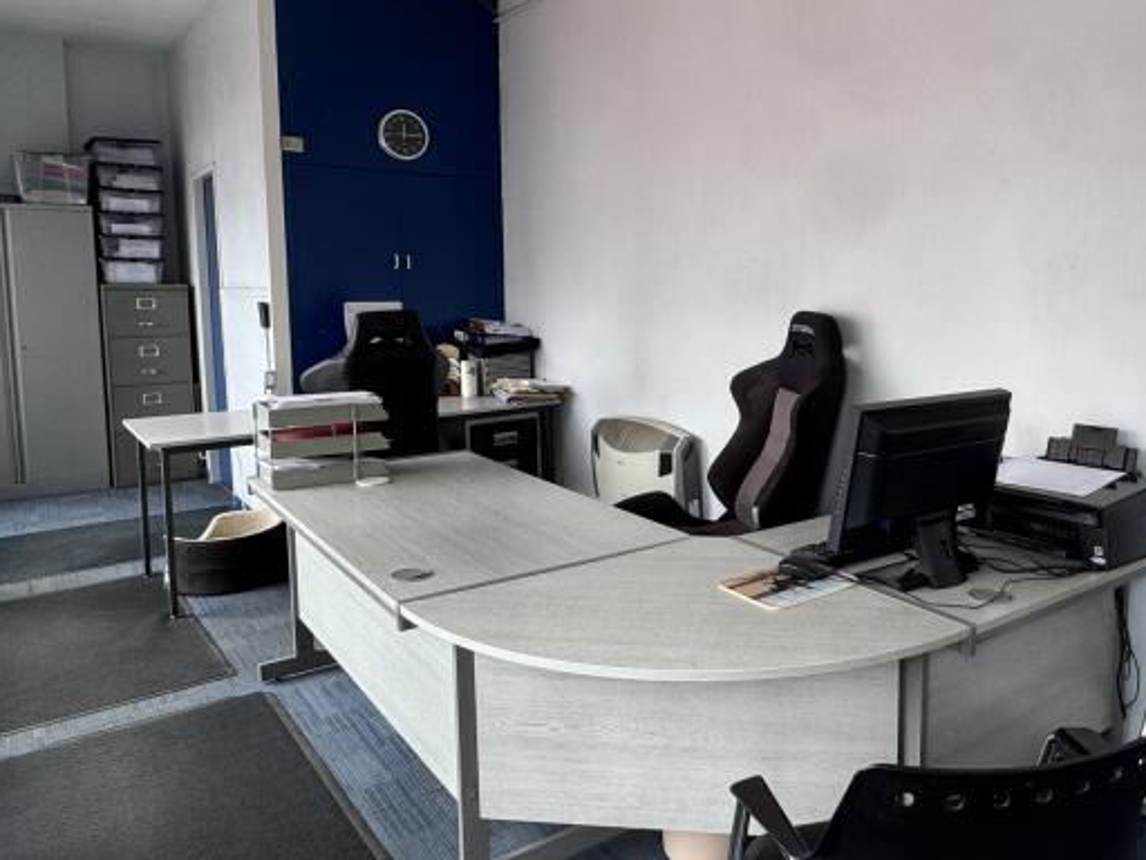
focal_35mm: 28
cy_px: 376
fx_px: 927
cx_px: 743
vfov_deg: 49.6
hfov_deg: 62.2
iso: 100
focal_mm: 2.22
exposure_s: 1/99
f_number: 2.2
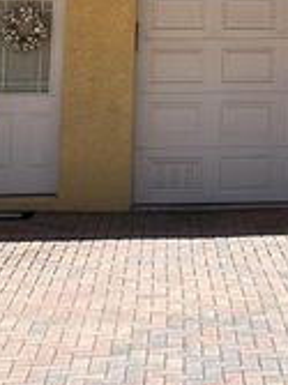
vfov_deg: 17.5
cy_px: -139
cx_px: 336
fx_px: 1155
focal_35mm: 104
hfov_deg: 13.8
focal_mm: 5.1
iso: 50
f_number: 1.6
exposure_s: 1/3521
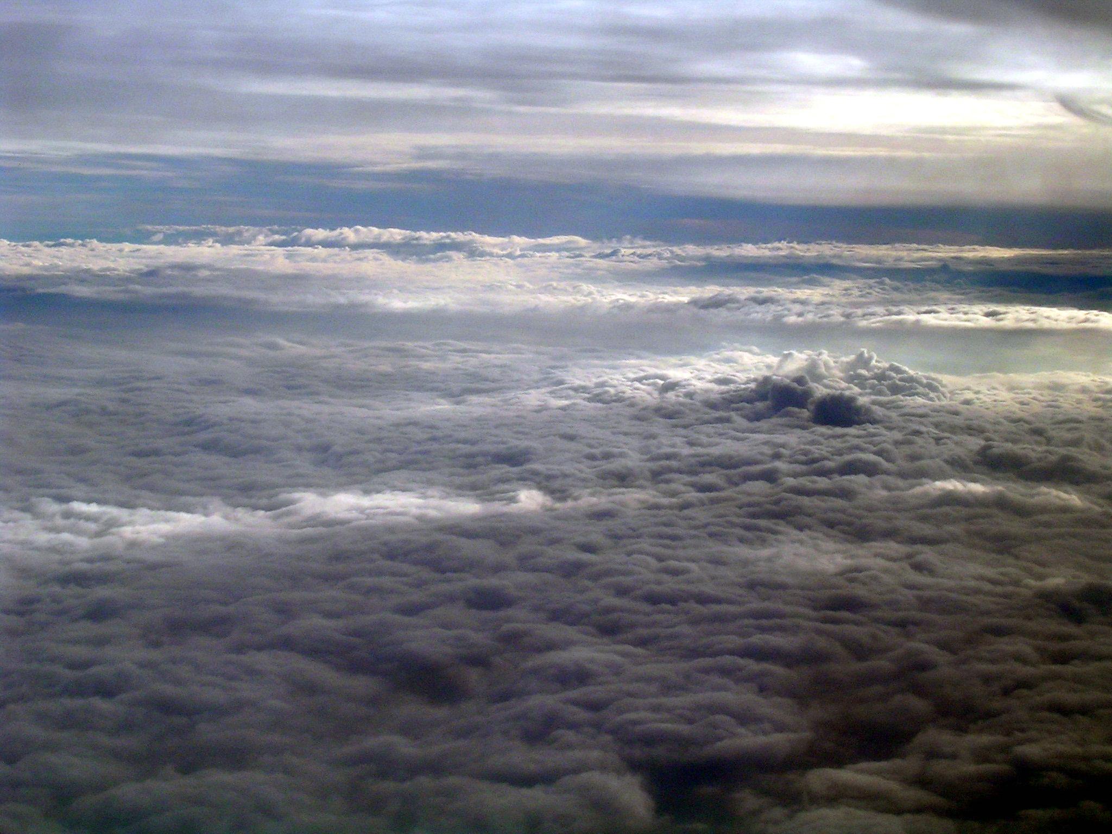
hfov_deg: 18.7
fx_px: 3373
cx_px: 556
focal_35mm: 105
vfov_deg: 14.1
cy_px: 417
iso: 50
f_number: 8.2
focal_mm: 16.2
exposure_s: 1/145
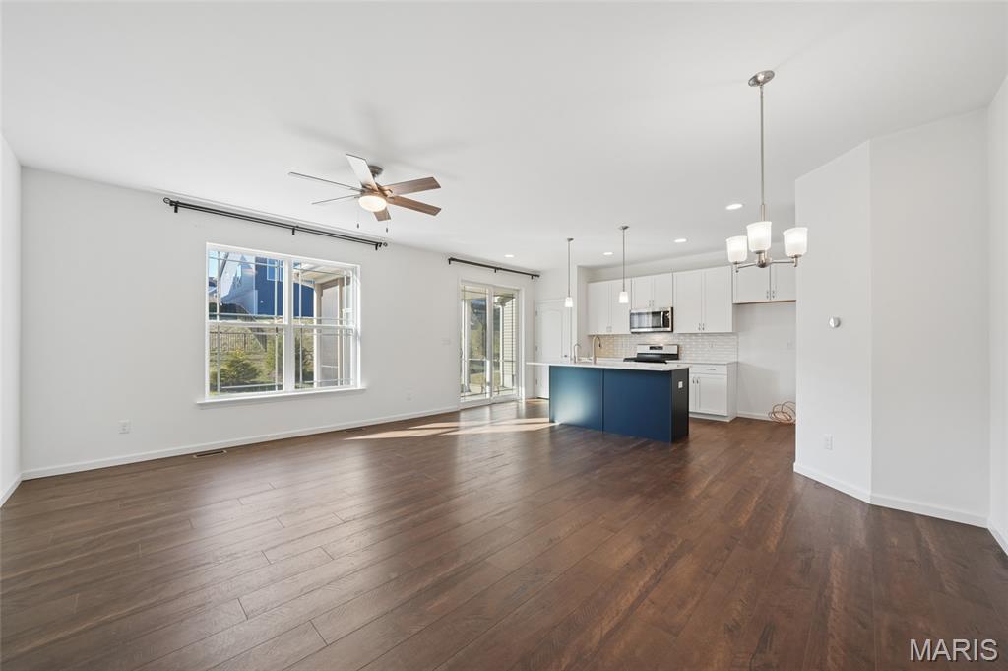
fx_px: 364
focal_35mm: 13
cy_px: 336
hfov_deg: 108.4
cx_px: 504
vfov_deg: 85.3
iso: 400
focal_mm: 13
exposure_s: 1/50
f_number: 8
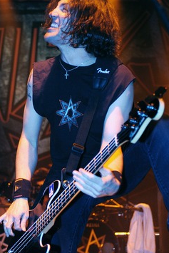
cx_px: 82
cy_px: 113
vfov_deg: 28.4
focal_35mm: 71
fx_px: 499
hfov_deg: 19.2
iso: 800
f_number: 2.8
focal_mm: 42
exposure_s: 1/60
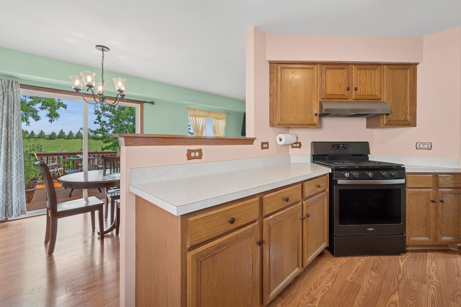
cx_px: 246
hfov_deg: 100.2
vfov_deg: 77.3
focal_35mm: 15
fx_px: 192
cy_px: 146
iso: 200
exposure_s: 1/30
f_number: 9.5
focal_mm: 14
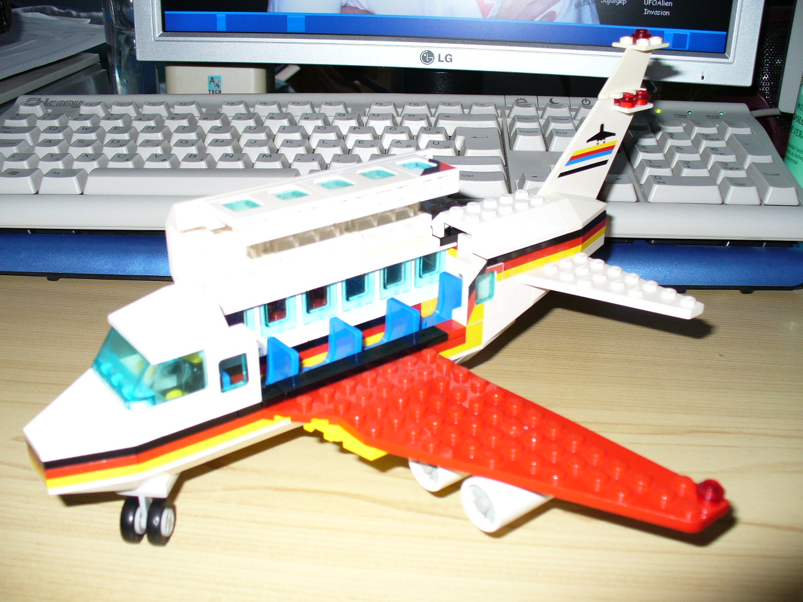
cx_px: 402
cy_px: 301
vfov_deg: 38.7
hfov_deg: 50.1
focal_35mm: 37
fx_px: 858
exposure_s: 1/30
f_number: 2.8
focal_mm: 6.1
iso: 100
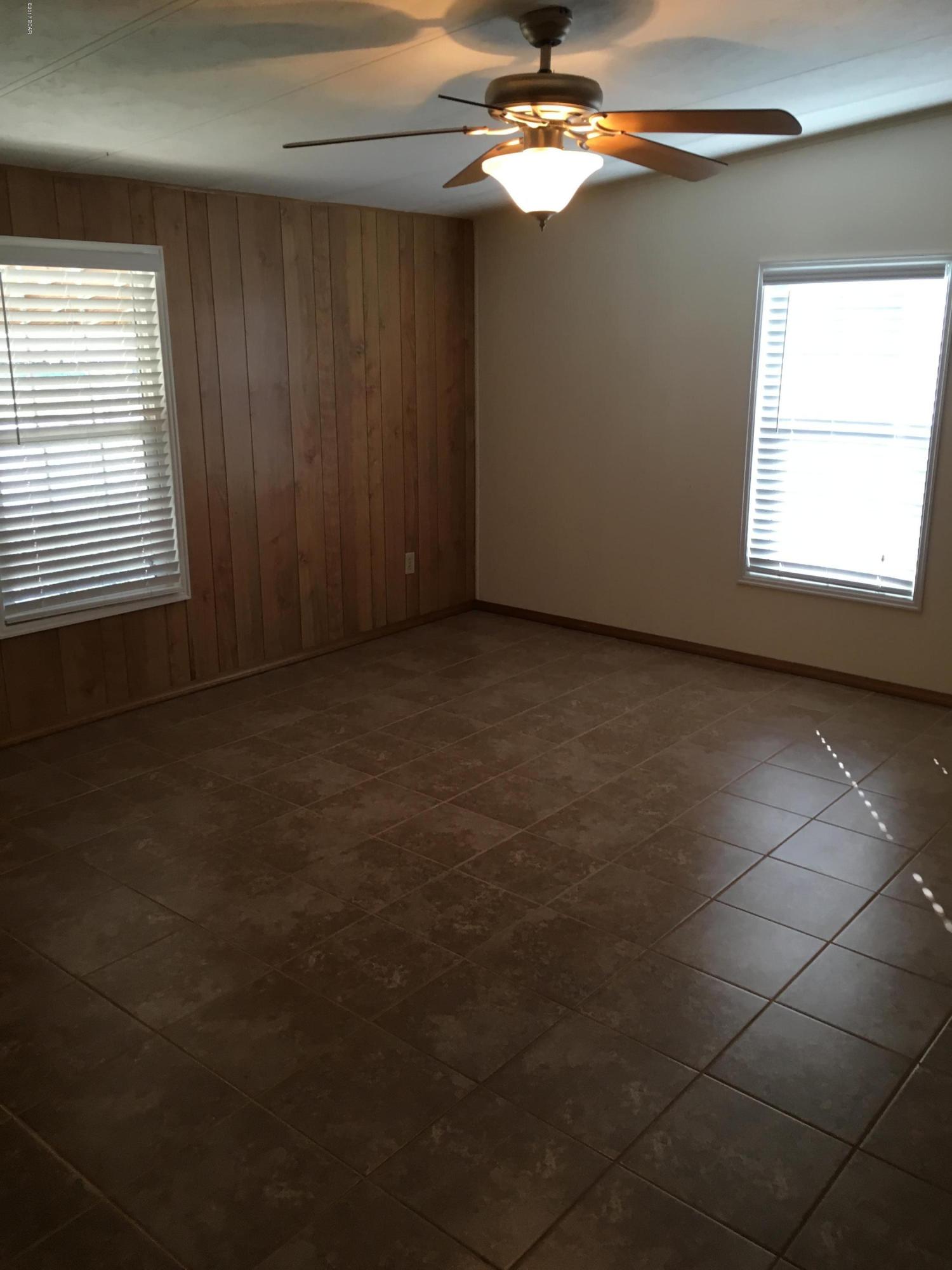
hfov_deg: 48.2
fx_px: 1063
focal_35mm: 29
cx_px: 476
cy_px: 635
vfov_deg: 61.7
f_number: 2.2
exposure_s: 1/30
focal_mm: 4.15
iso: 50
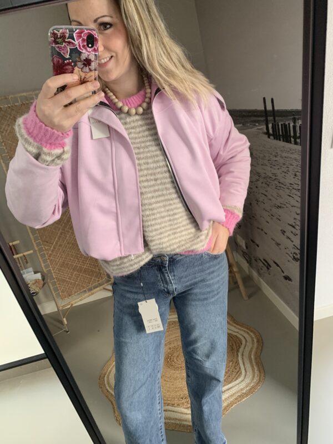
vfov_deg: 67.3
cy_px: 222
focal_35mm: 26
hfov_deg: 53.1
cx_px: 166
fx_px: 333
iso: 320
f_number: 1.8
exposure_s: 1/60
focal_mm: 4.25
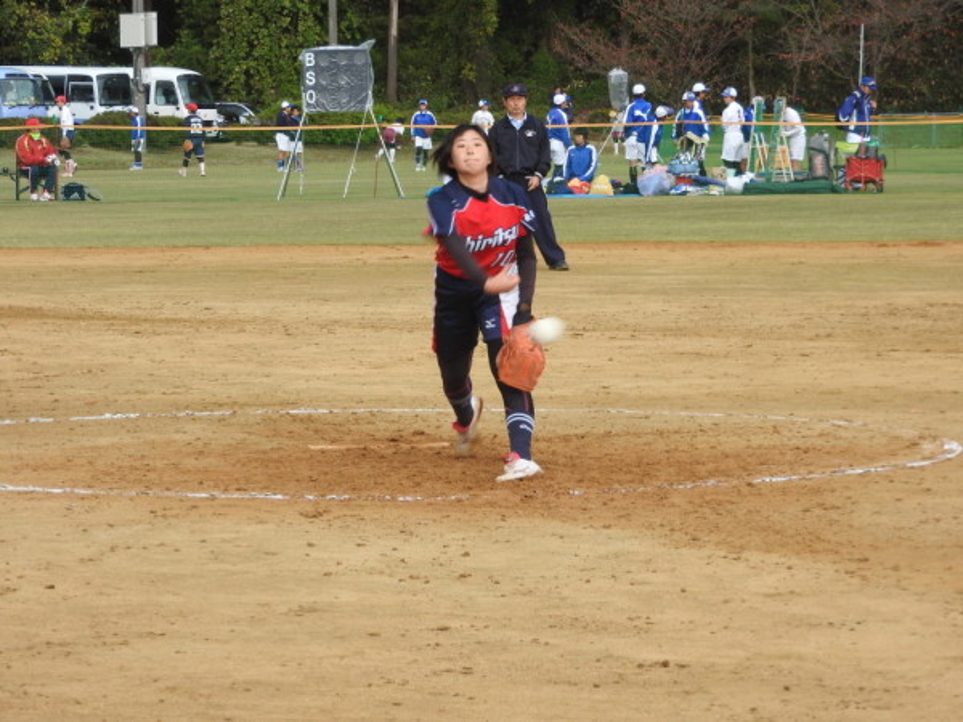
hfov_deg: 11.6
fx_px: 4729
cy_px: 361
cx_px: 482
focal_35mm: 170
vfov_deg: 8.7
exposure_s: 1/125
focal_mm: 30.5
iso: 100
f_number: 5.2
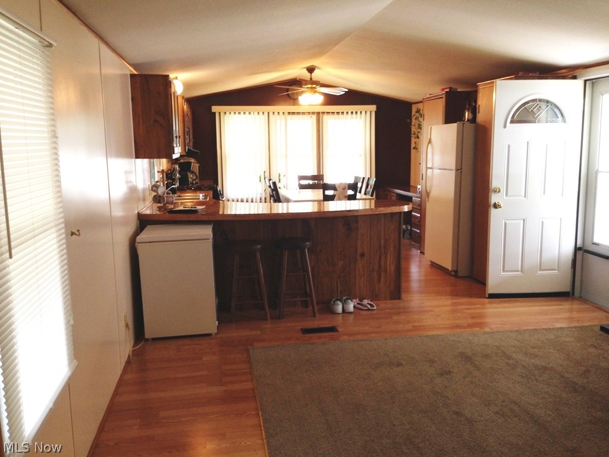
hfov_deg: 55.4
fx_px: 581
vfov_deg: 42.9
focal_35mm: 33
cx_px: 304
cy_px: 228
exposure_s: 1/24
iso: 50
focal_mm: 4.12
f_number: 2.4
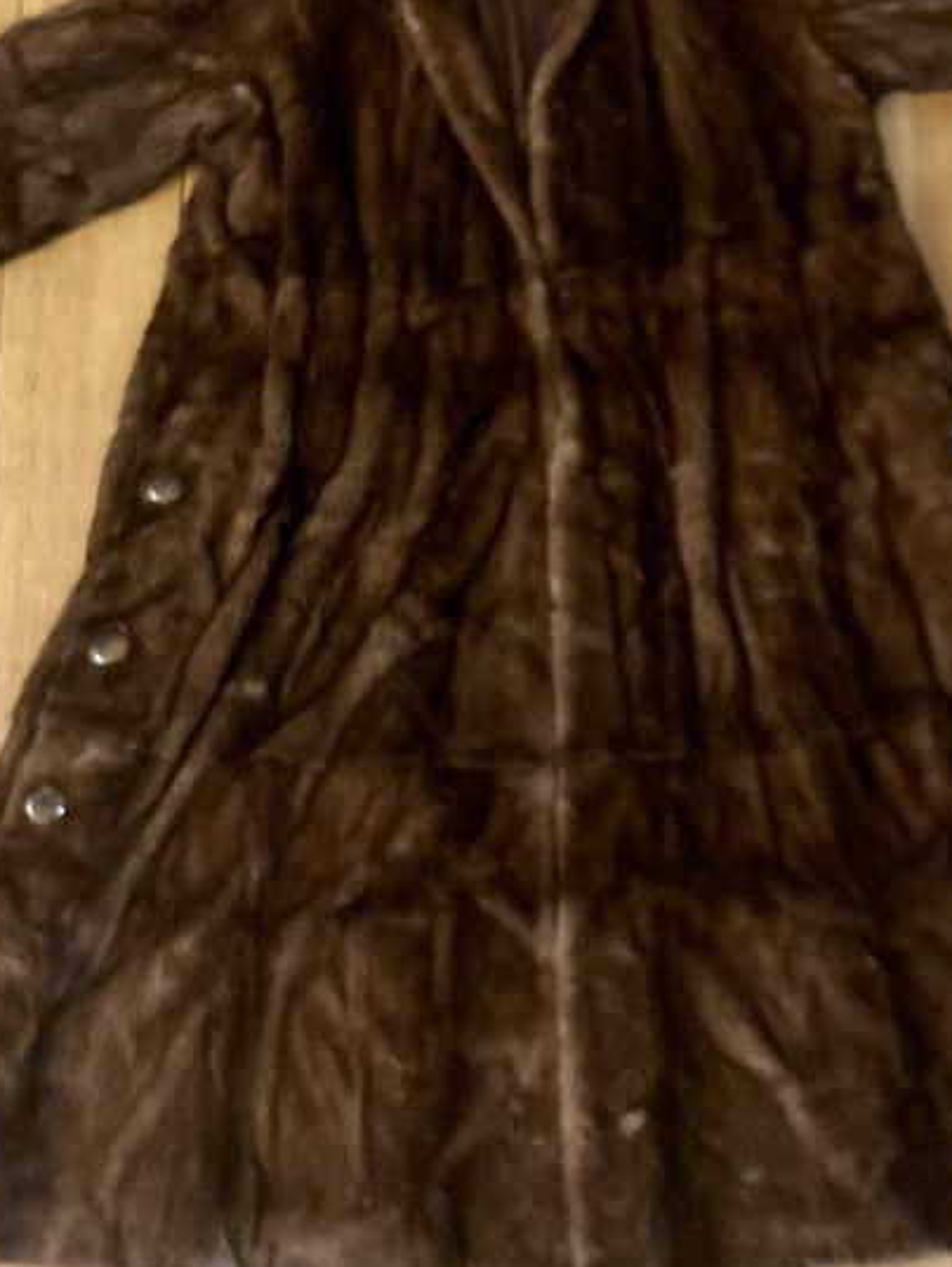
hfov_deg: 28.0
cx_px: 549
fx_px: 1905
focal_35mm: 52
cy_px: 551
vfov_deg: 36.7
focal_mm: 3.99
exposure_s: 1/21
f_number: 1.8
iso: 640
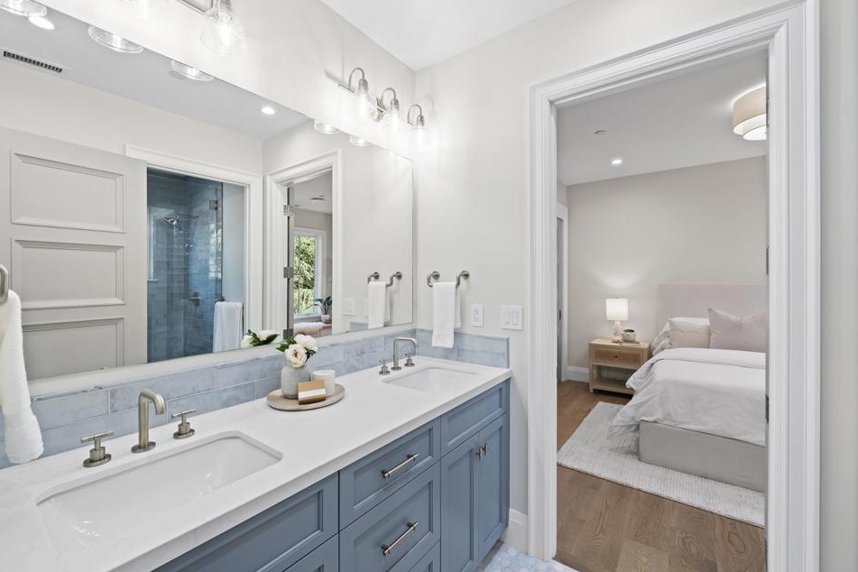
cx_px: 428
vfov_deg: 81.2
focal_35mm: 14
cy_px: 276
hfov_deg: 104.3
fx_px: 334
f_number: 8
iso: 100
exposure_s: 1/3
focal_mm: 13
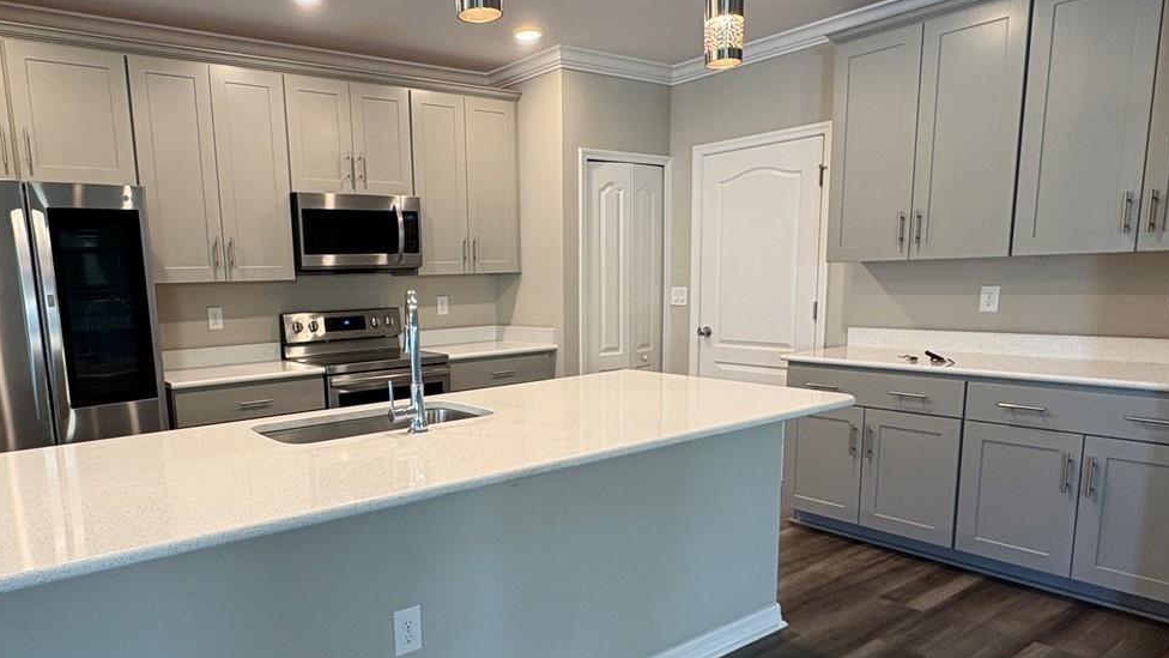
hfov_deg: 73.2
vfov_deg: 45.6
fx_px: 775
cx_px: 465
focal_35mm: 25
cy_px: 410
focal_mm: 2.22
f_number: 2.2
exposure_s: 1/60
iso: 125
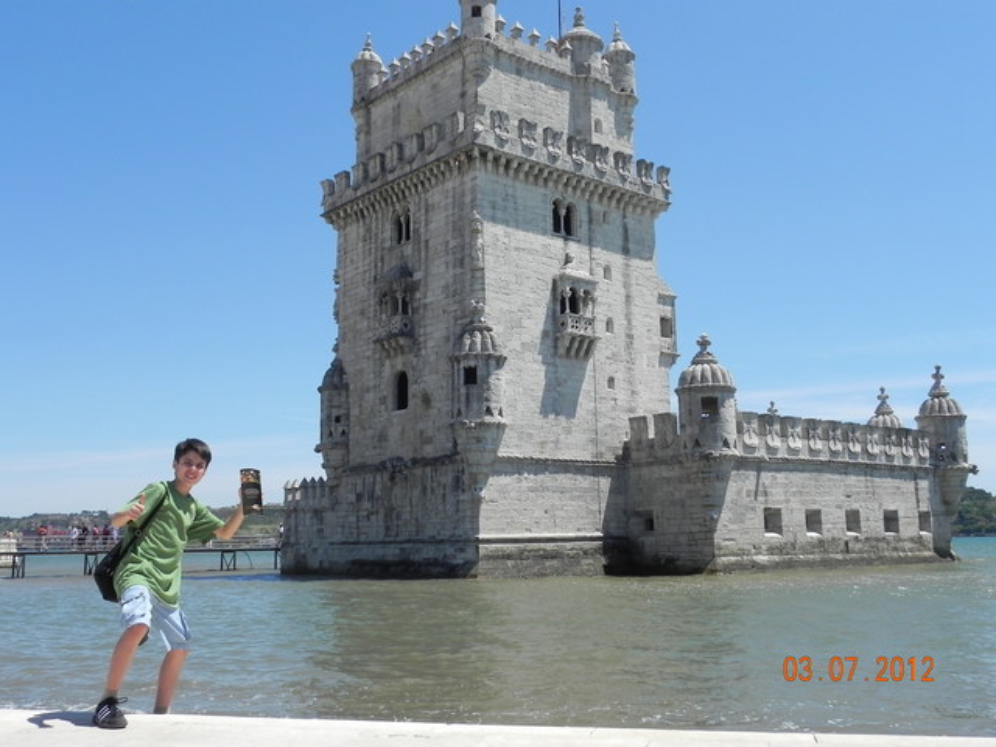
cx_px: 498
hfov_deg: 50.1
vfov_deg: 38.7
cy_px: 374
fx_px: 1065
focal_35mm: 37
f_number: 7.1
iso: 160
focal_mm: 6.6
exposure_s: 1/455
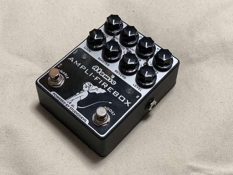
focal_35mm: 53
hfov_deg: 36.2
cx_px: 116
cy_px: 86
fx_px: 357
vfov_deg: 27.5
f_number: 2
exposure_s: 1/100
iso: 160
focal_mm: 6
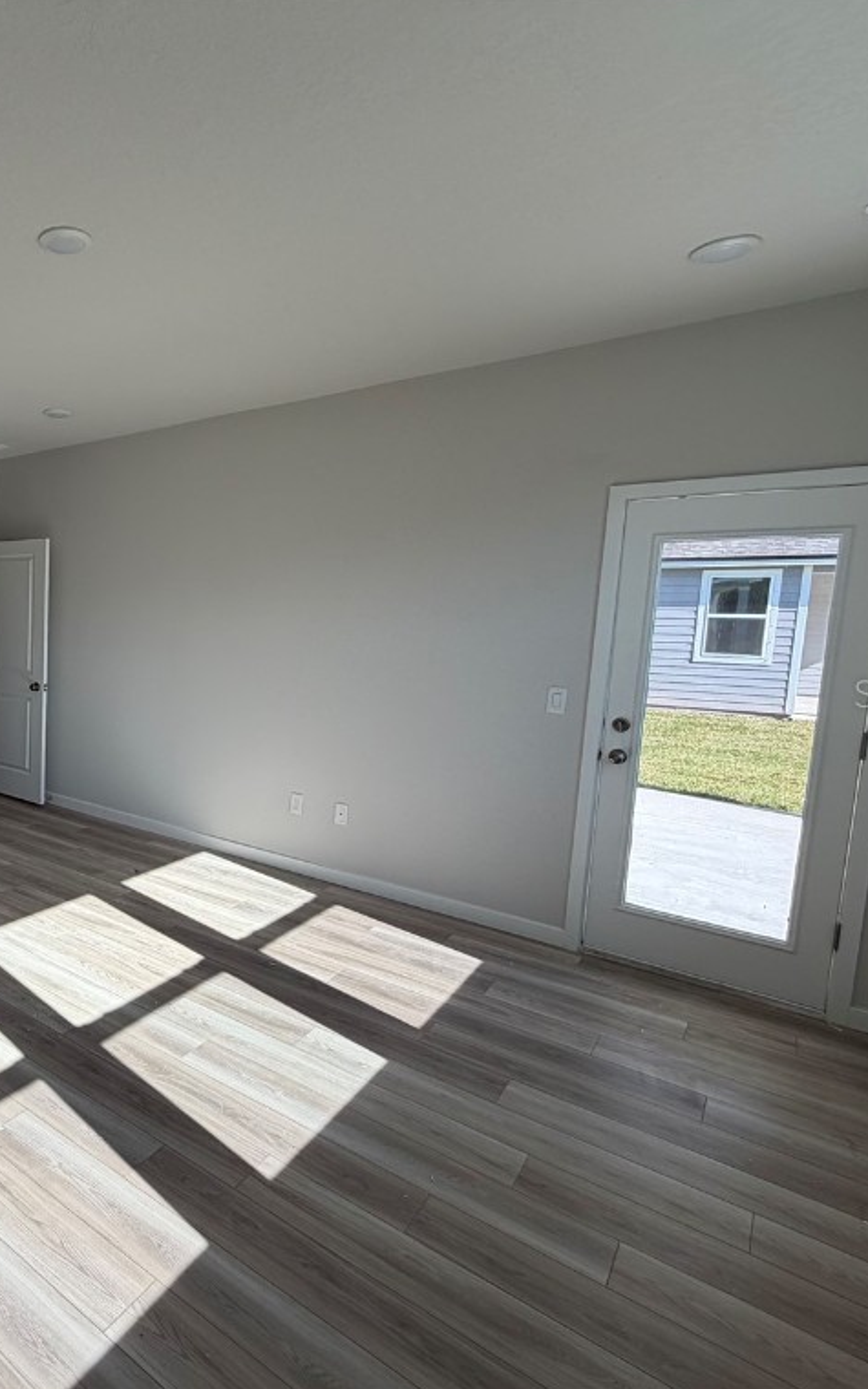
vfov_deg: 85.1
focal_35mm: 20
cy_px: 693
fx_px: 757
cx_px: 91
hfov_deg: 52.6
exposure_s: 1/502
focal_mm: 2.22
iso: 64
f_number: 2.2
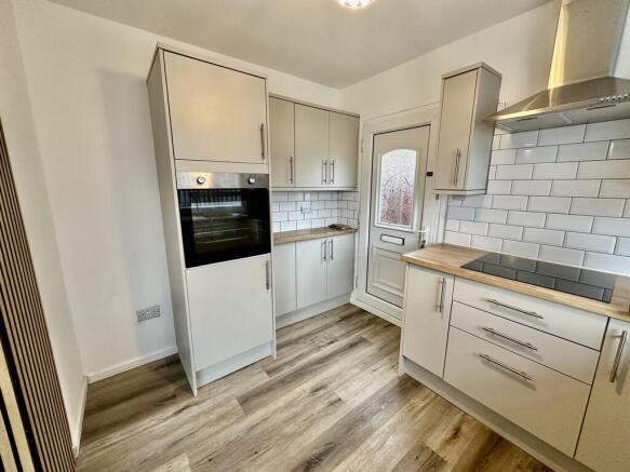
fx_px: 255
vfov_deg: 85.7
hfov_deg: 102.1
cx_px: 315
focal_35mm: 14
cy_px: 236
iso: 160
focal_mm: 2.22
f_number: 2.2
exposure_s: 1/50
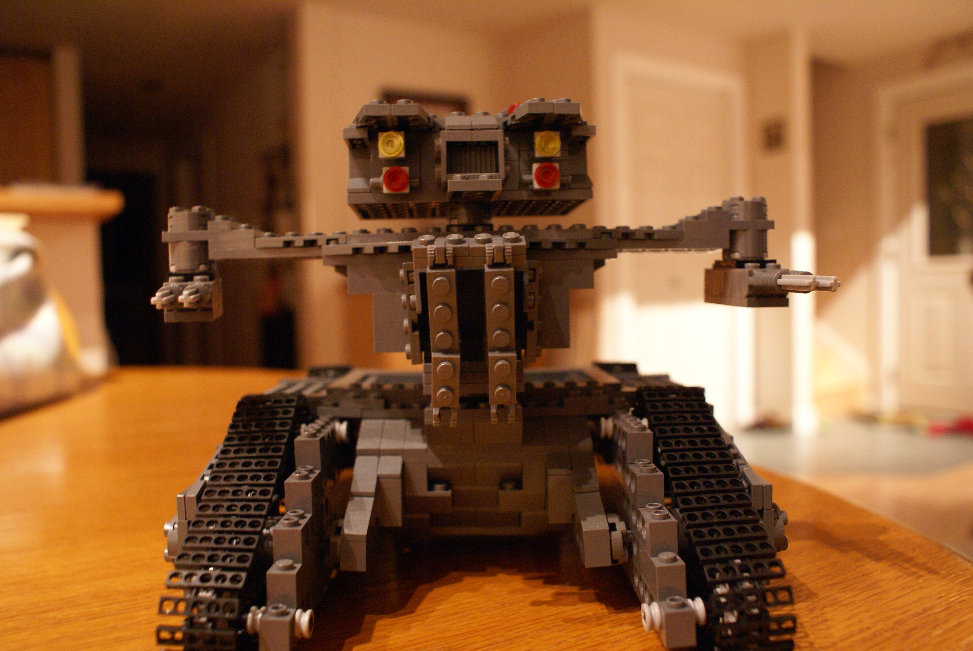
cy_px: 326
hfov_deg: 61.9
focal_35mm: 30
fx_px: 812
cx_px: 486
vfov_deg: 43.7
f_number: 4
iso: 800
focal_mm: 20
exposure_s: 1/5
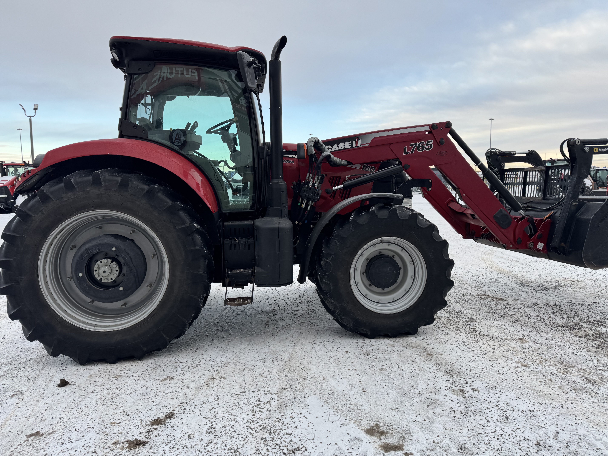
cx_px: 304
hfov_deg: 71.6
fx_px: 422
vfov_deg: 56.8
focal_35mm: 24
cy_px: 228
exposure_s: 1/372
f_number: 1.78
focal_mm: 6.76
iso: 80
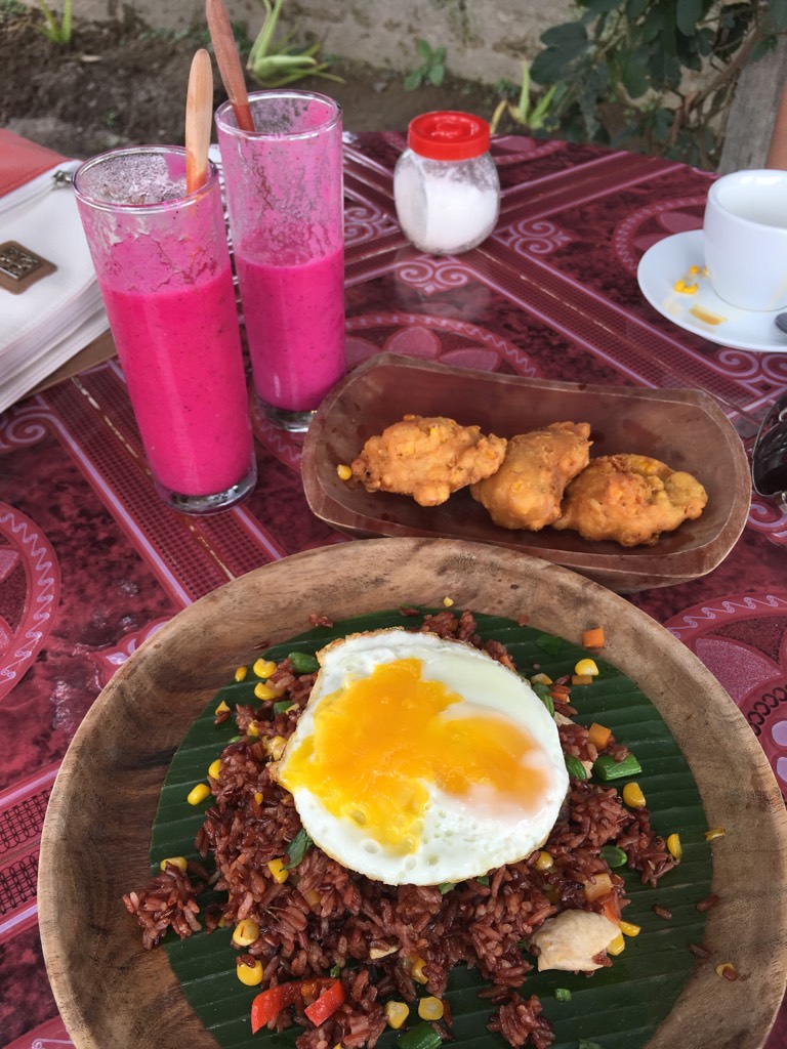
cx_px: 394
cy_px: 524
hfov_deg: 48.2
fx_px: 879
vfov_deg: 61.7
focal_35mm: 29
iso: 25
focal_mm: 4.15
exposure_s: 1/222
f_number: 2.2
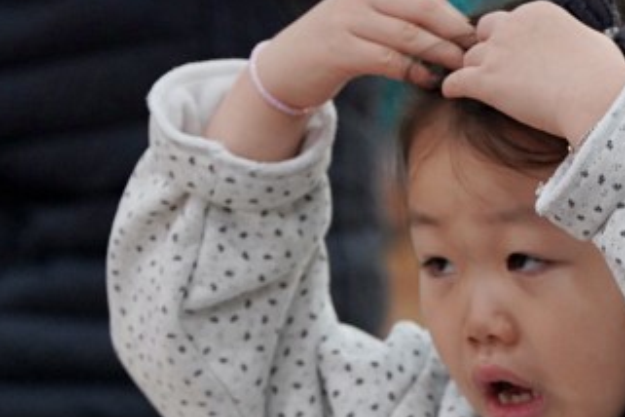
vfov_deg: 2.5
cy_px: 512
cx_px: 796
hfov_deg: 3.7
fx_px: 9721
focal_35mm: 560
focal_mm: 200
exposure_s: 1/250
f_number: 4
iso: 2500
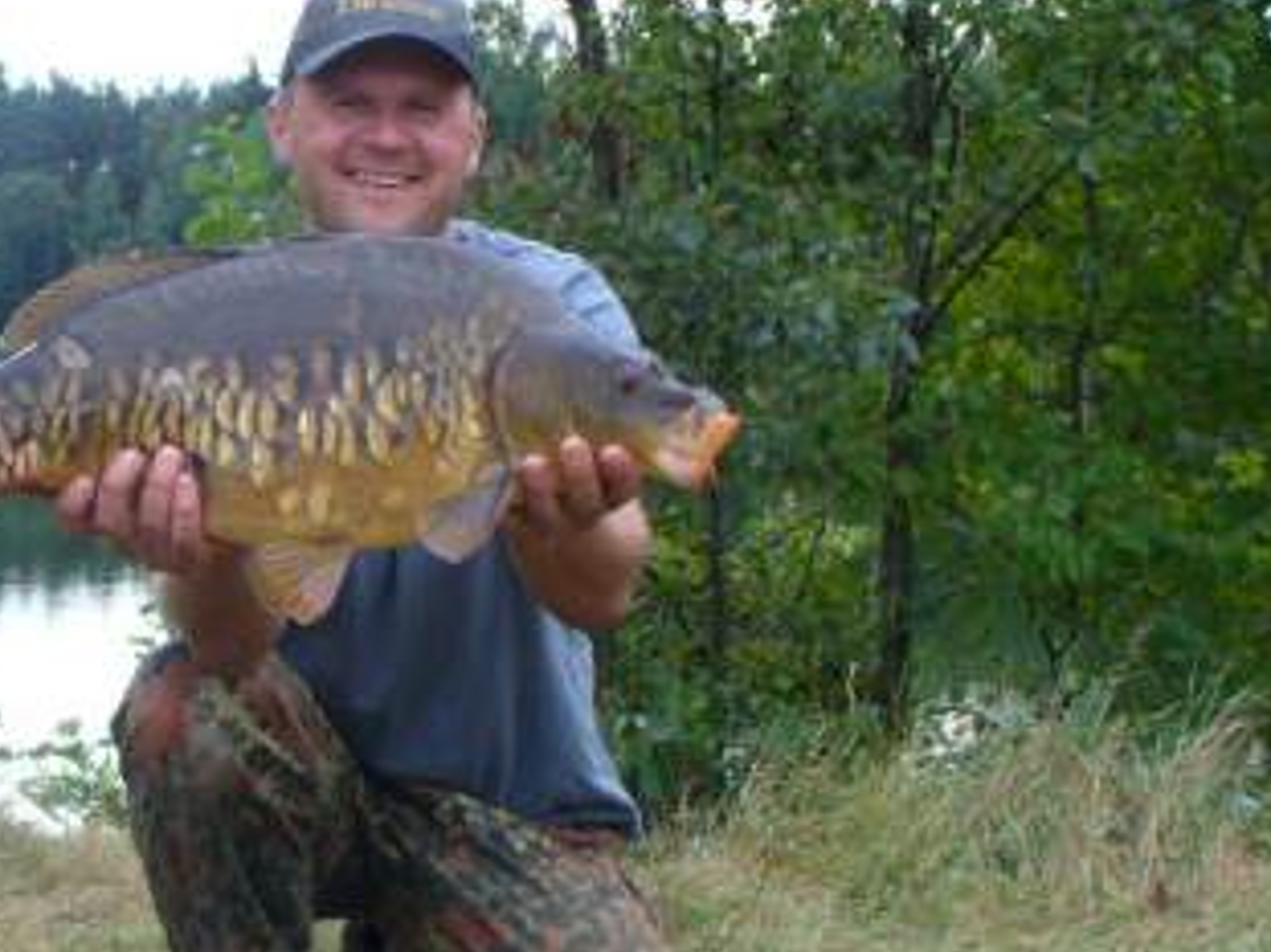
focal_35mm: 72
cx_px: 364
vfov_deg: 20.4
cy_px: 498
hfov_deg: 26.8
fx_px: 2643
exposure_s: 1/100
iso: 80
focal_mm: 6.1
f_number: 2.8
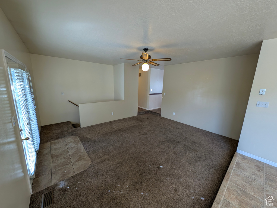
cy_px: 104
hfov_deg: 110.5
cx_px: 138
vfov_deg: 94.6
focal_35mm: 12
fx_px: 96
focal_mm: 2.23
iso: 83
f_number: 1.95
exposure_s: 1/60
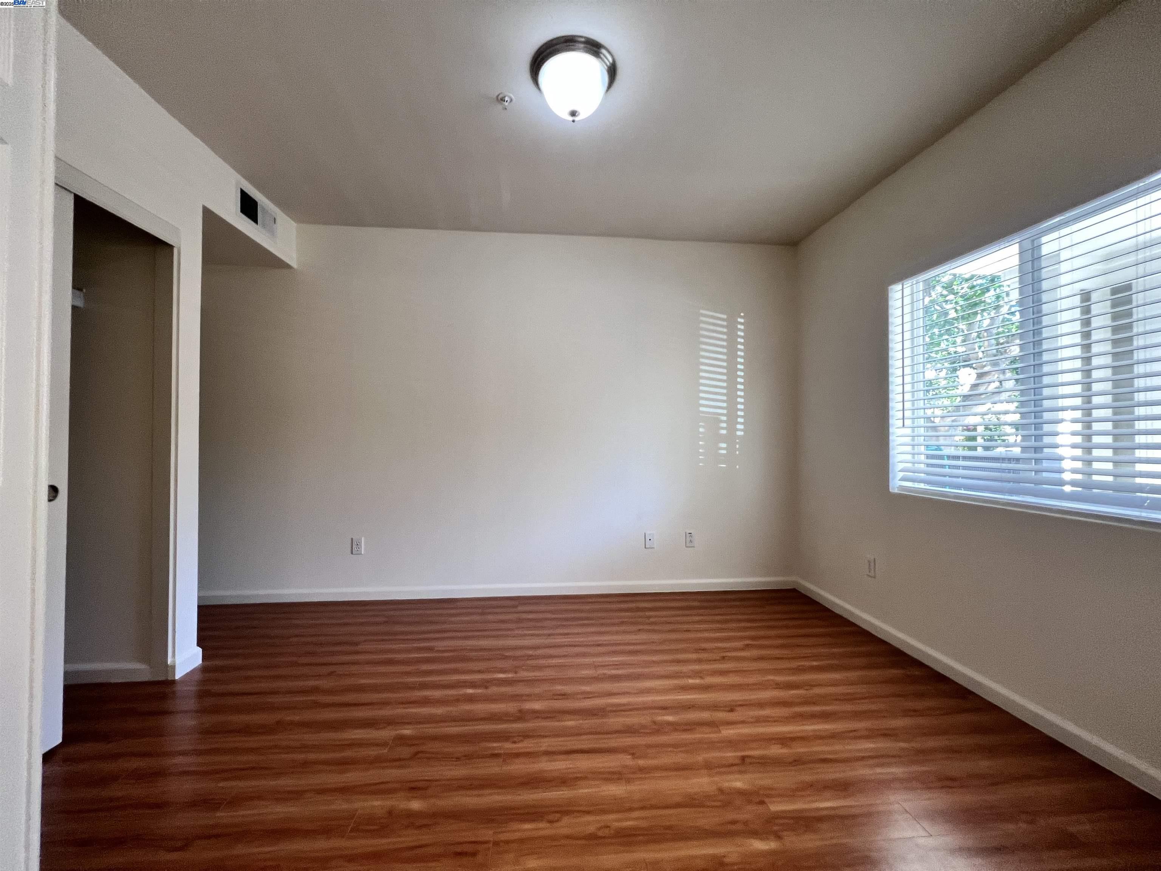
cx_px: 580
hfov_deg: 106.2
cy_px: 436
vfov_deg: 89.9
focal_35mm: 13
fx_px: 436
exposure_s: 1/120
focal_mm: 1.57
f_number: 1.8
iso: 200
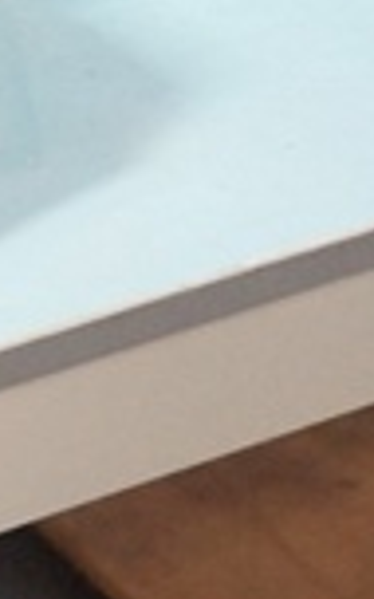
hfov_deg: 7.4
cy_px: -288
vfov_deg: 13.6
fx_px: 2365
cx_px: -949
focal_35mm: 145
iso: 3200
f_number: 4
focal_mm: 20
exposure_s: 1/80
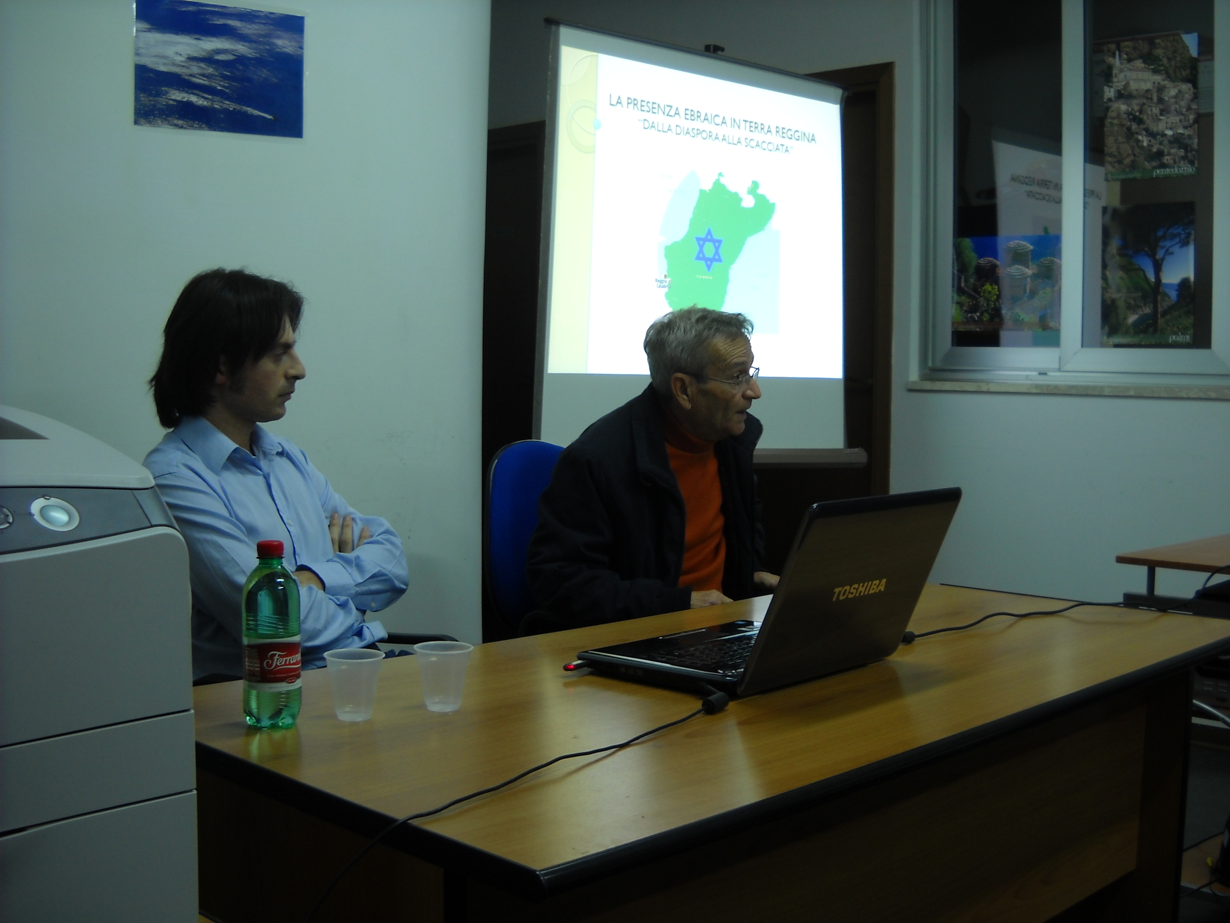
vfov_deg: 35.1
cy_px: 462
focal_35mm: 41
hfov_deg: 45.8
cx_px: 615
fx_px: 1457
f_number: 3.1
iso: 64
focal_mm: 6.72
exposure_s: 1/10
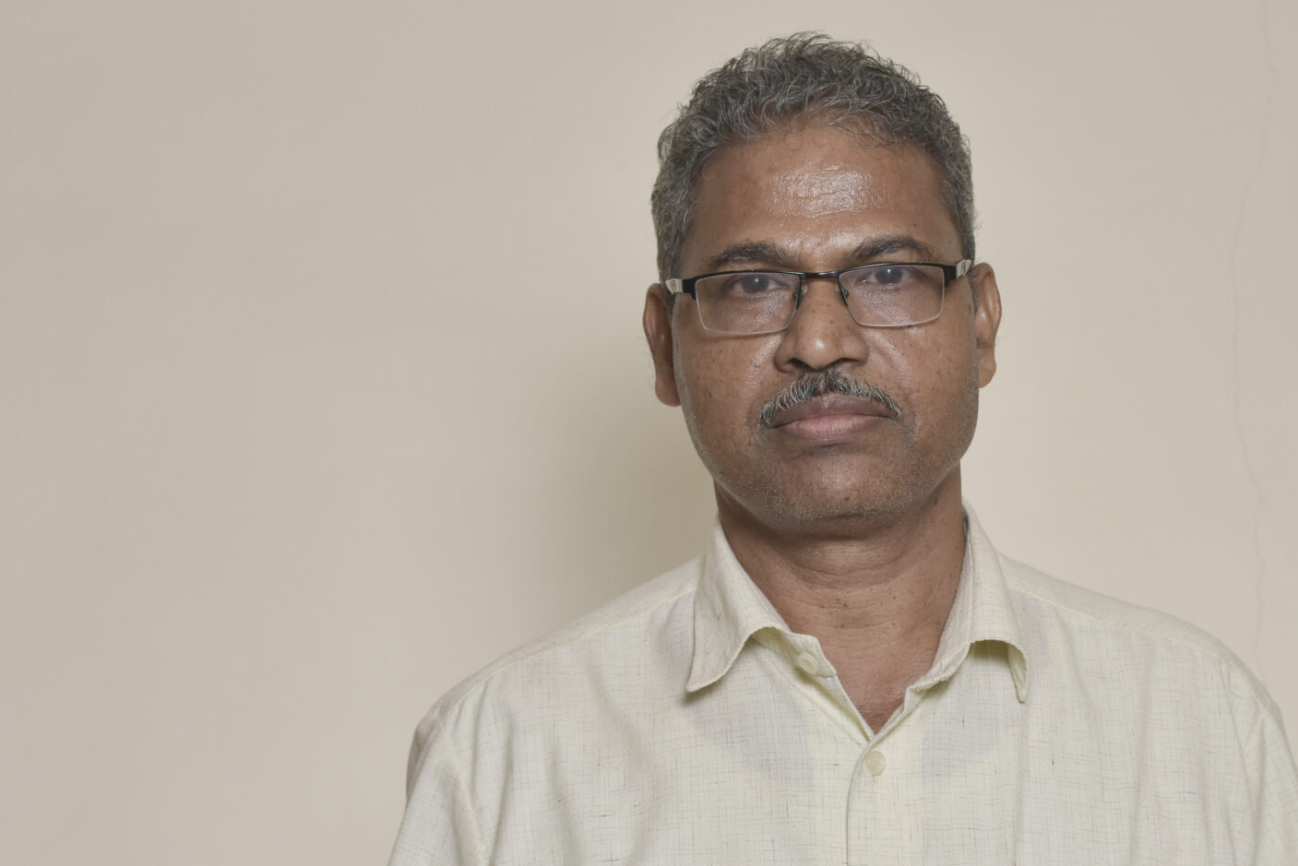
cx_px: 879
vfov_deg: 15.0
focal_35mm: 91
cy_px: 598
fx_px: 3282
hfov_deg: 22.3
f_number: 6.3
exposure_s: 1/200
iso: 320
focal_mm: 50
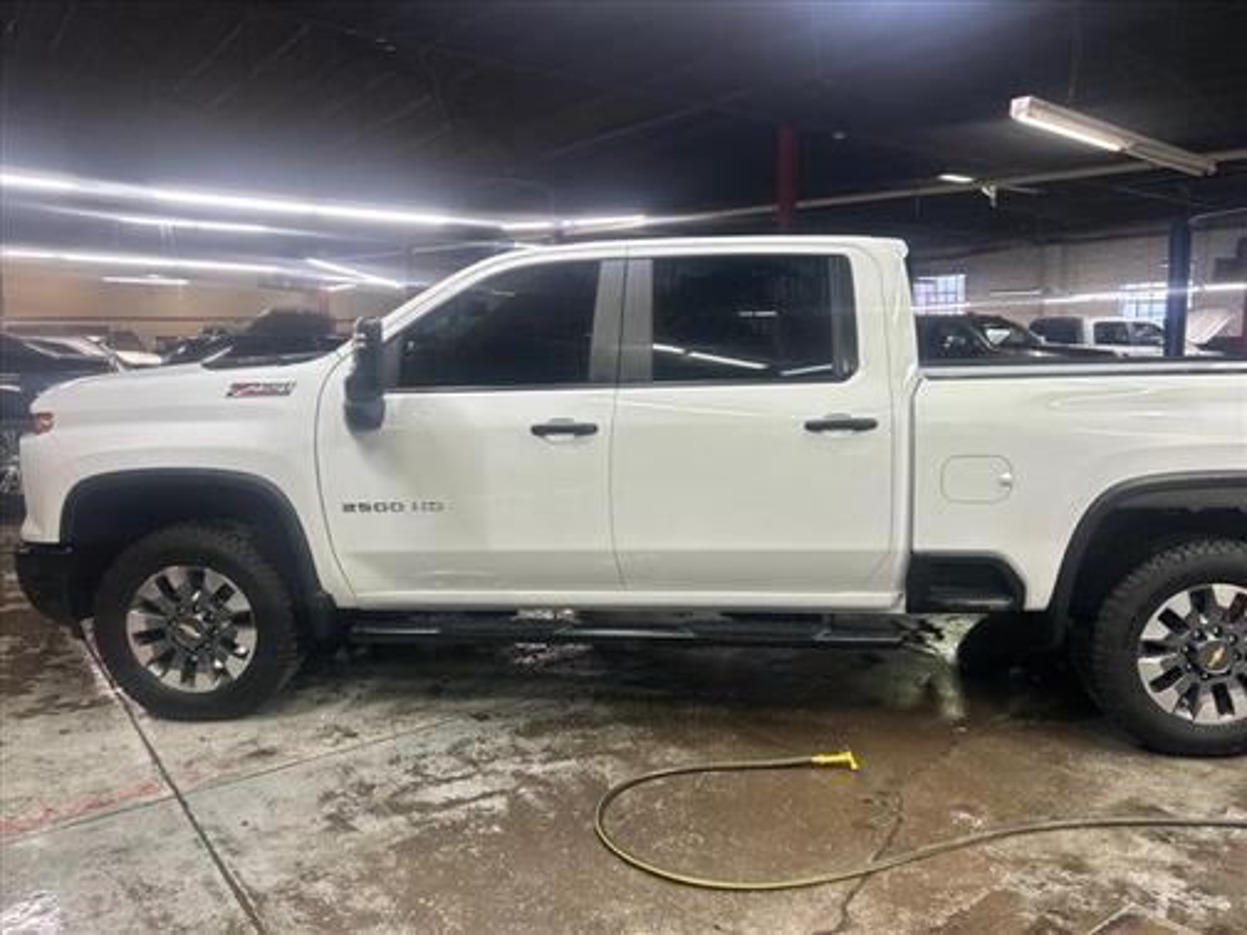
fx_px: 937
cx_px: 624
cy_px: 468
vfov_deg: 53.1
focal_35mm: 26
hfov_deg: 67.3
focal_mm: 5.7
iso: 125
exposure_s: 1/120
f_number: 1.5
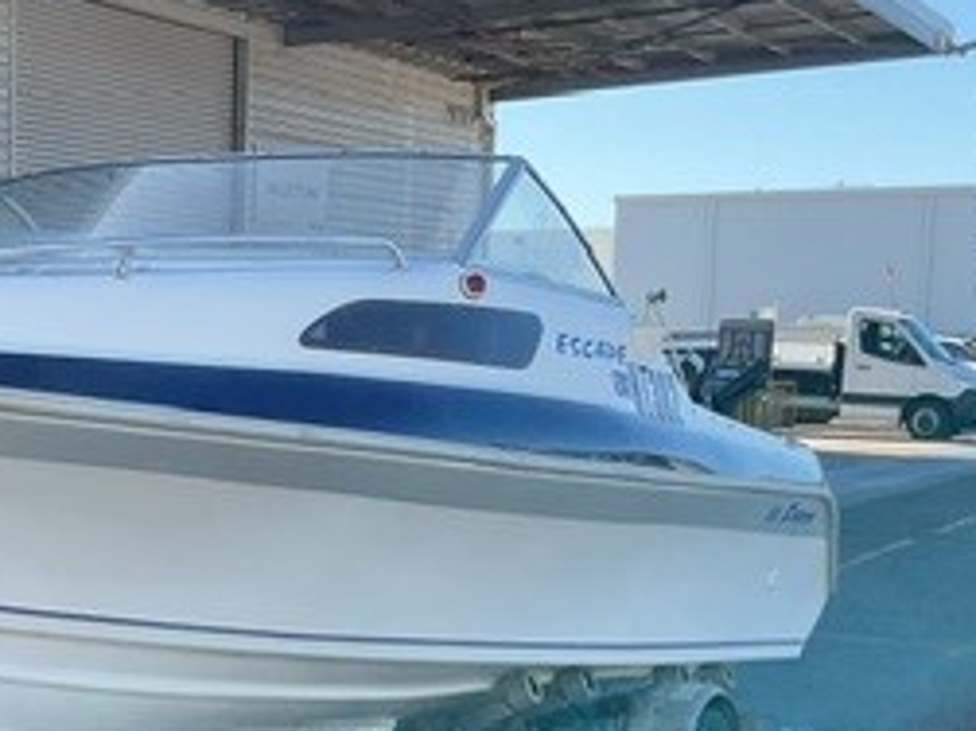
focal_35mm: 74
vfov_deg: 19.7
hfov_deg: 25.5
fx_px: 2085
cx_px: 97
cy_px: 568
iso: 16
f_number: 1.8
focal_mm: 3
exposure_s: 1/666
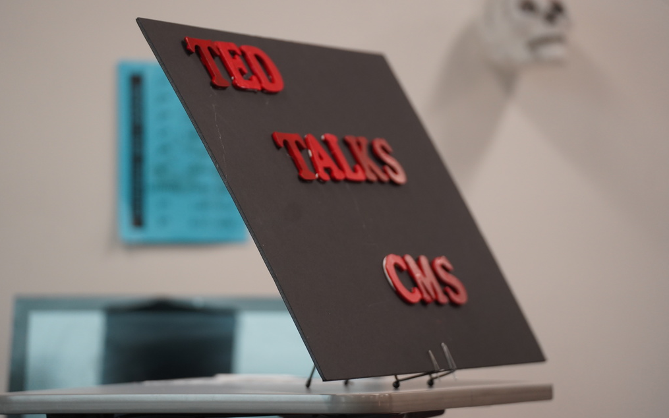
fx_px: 2661
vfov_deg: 9.0
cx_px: 336
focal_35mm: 146
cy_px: 204
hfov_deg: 14.3
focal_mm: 142
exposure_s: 1/160
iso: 1600
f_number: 2.8
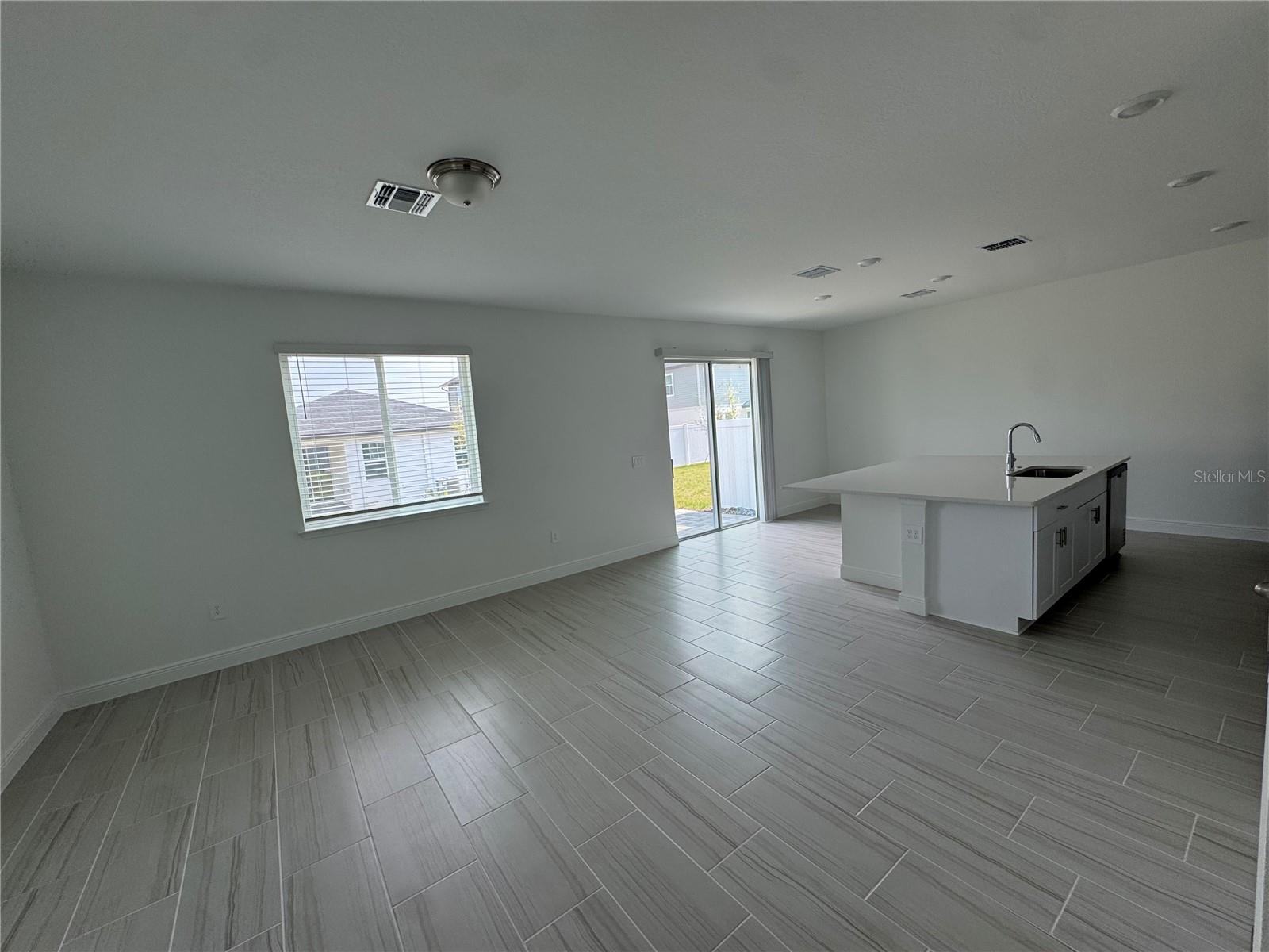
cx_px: 634
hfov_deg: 102.1
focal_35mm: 14
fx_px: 513
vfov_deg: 85.7
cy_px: 476
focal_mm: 2.22
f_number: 2.2
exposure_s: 1/186
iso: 40
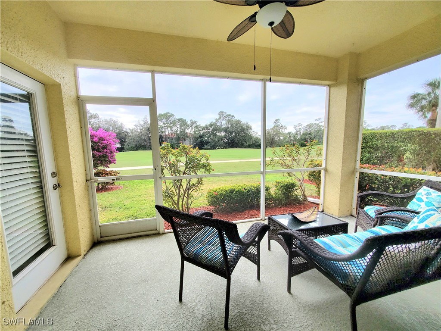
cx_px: 220
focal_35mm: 13
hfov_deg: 106.2
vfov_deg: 89.9
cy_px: 166
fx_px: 166
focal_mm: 1.8
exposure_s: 1/357
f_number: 2.2
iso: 50
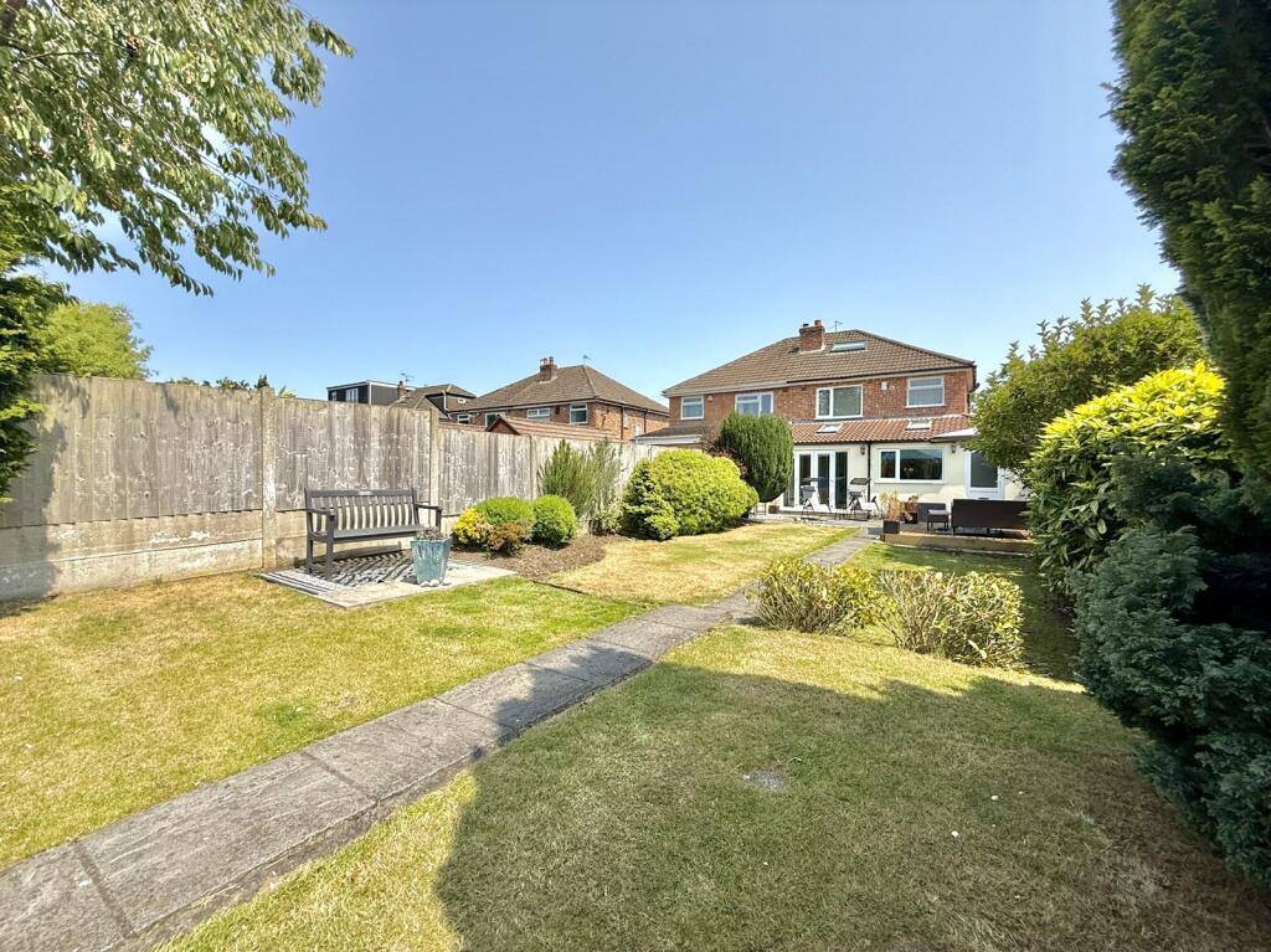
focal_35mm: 14
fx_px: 514
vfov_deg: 85.6
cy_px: 476
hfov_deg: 102.1
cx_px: 636
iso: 50
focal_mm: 2.22
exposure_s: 1/2165
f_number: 2.2
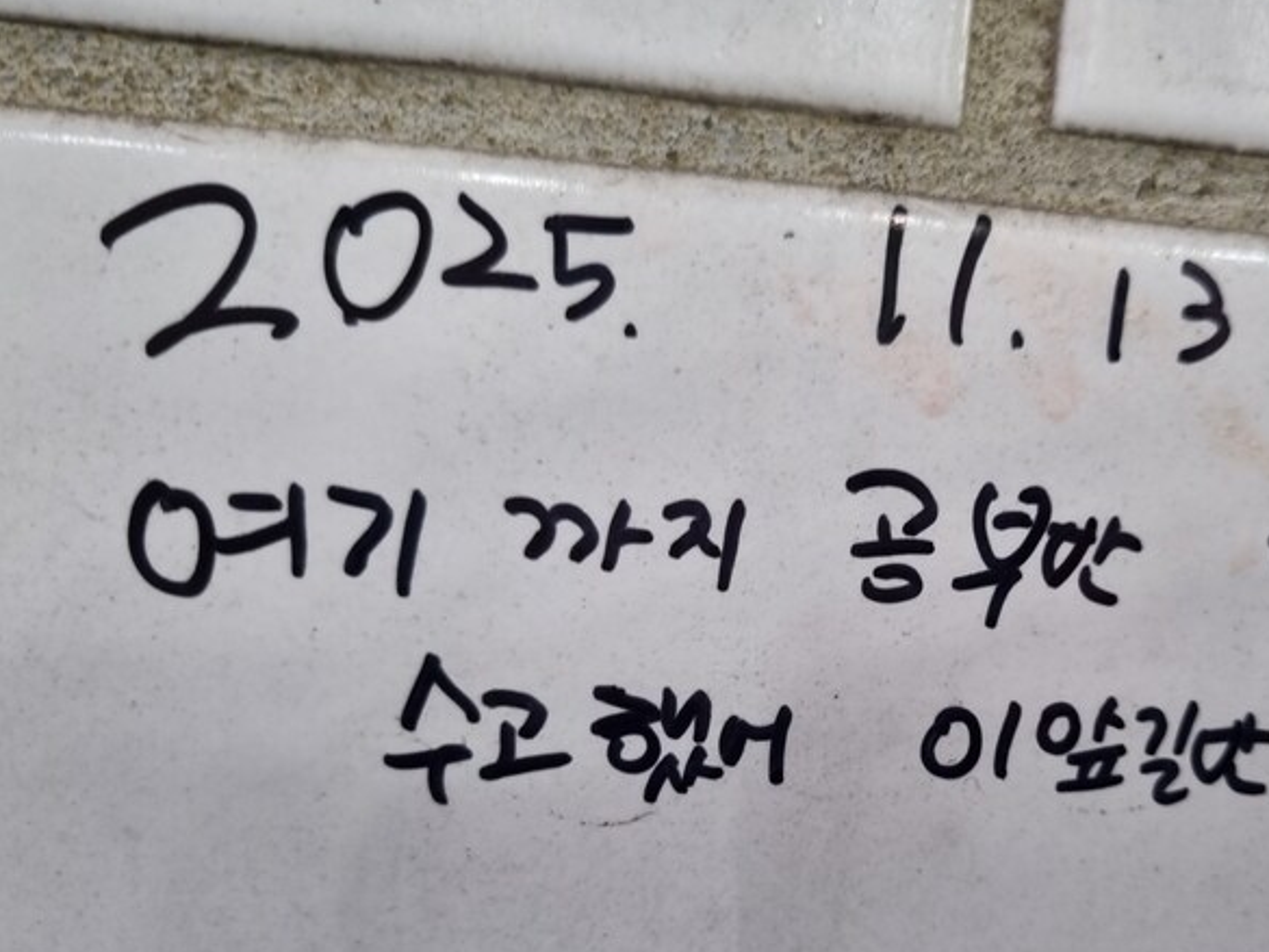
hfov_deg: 46.3
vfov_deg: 35.8
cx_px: 816
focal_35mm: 40
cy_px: 600
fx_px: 1467
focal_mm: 5.4
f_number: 1.8
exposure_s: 1/120
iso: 80
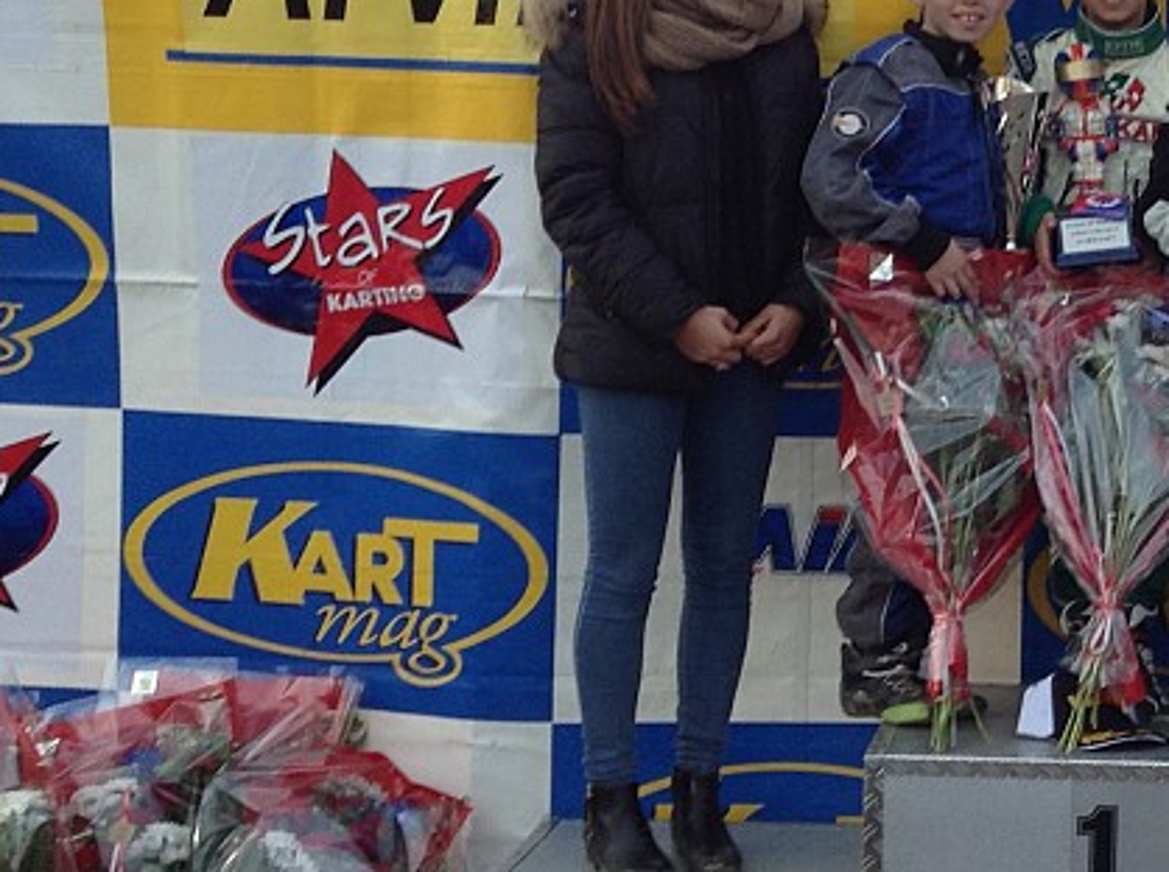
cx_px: 1116
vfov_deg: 18.6
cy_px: 312
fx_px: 2663
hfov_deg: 23.9
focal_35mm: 79
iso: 32
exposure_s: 1/173
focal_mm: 3.3
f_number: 2.4
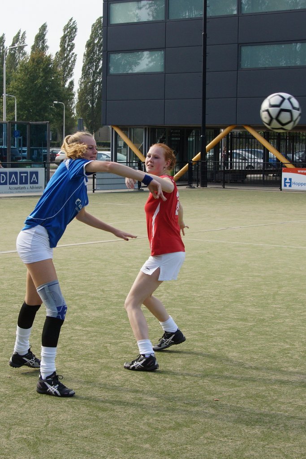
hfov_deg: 29.9
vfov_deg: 43.6
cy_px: 230
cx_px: 153
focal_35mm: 45
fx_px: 574
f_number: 5.6
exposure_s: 1/640
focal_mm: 30
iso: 320
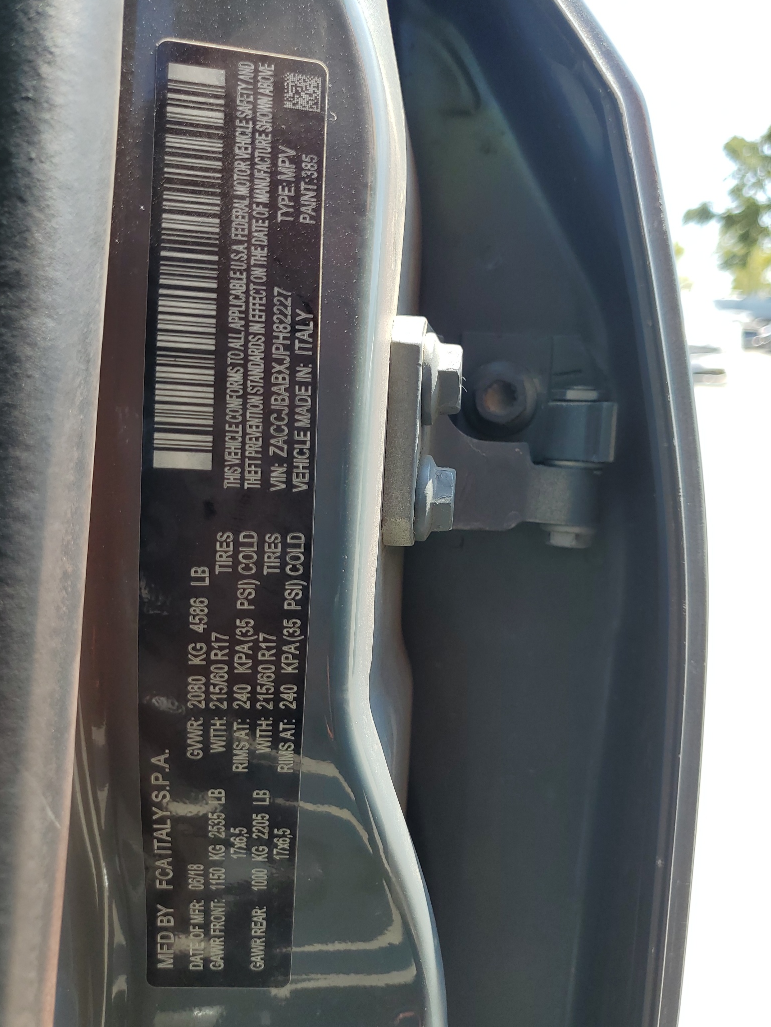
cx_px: 393
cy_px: 505
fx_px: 802
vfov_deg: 65.3
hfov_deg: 51.4
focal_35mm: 27
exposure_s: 1/526
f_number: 1.5
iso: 50
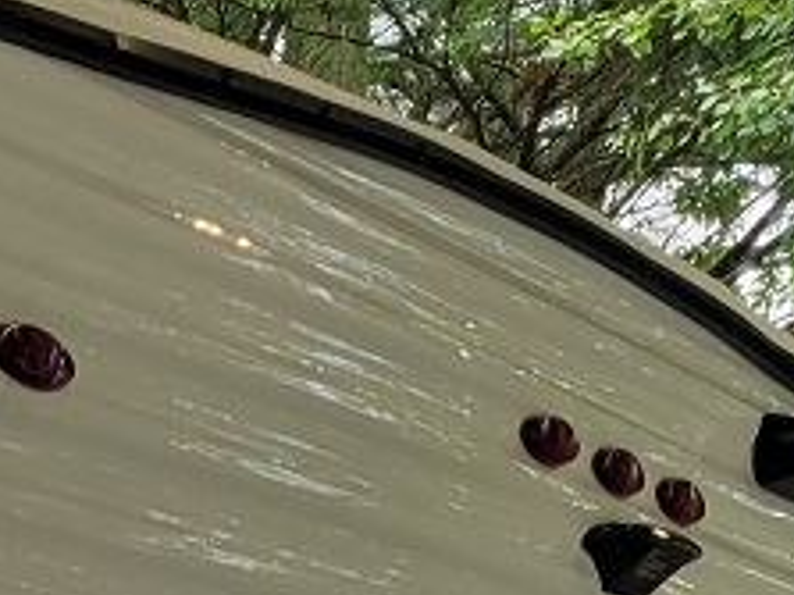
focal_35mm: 141
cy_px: 1471
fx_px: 3232
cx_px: -474
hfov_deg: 13.1
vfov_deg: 9.3
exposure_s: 1/216
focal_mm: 5.4
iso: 40
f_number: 1.8
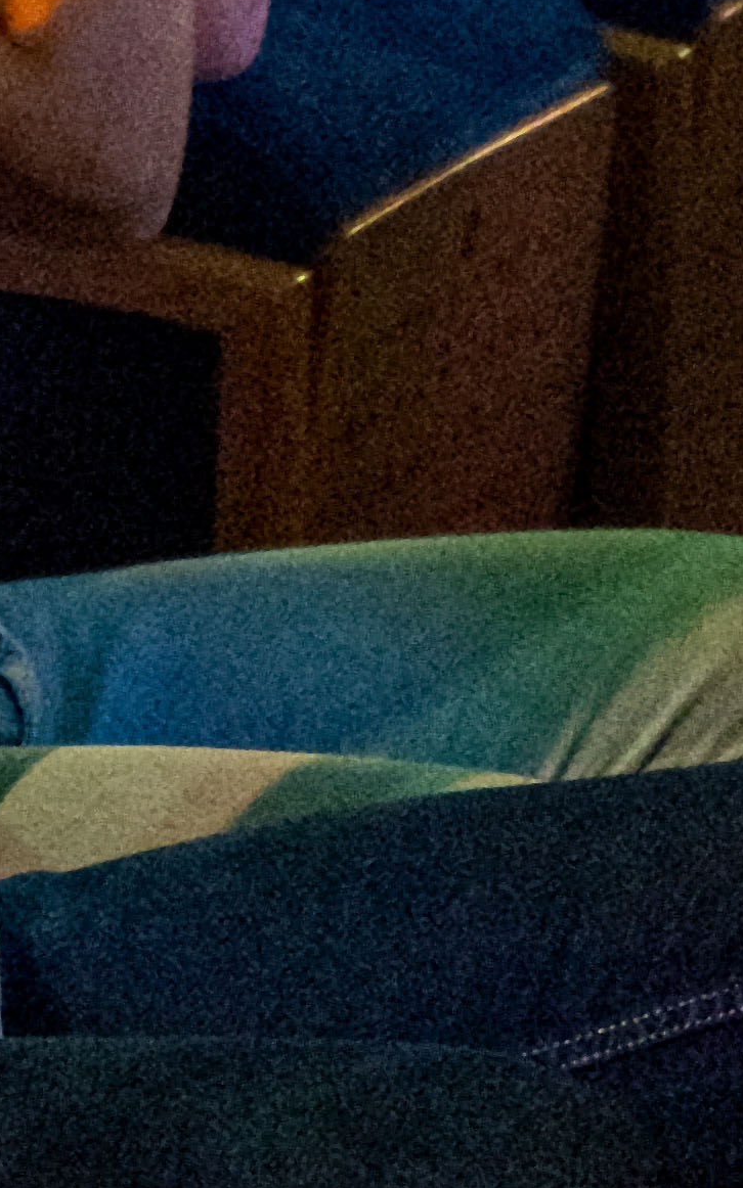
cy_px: -1665
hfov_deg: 4.1
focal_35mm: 312
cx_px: -983
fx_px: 10111
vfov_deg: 6.4
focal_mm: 60
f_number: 4
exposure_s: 1/160
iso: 6400
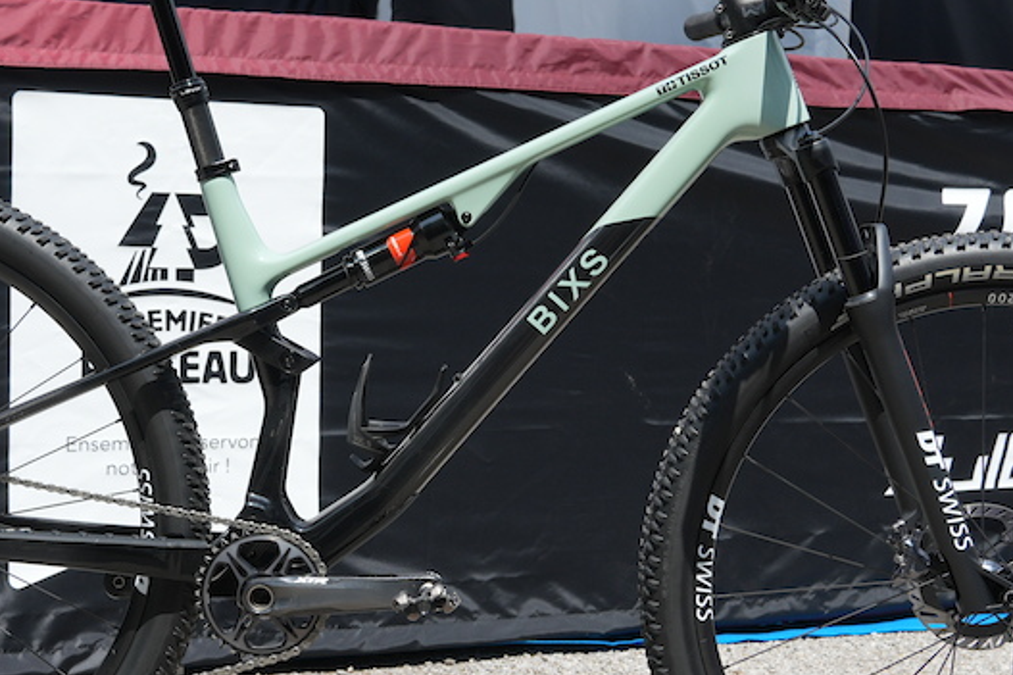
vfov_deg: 19.4
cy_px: 388
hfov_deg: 28.8
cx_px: 454
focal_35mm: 70
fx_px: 1969
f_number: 5.6
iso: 100
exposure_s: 1/400
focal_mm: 24
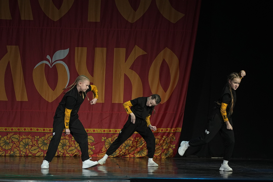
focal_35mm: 150
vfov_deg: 9.1
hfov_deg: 13.7
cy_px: 91
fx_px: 1137
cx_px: 136
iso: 2000
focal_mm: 100
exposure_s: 1/400
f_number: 4
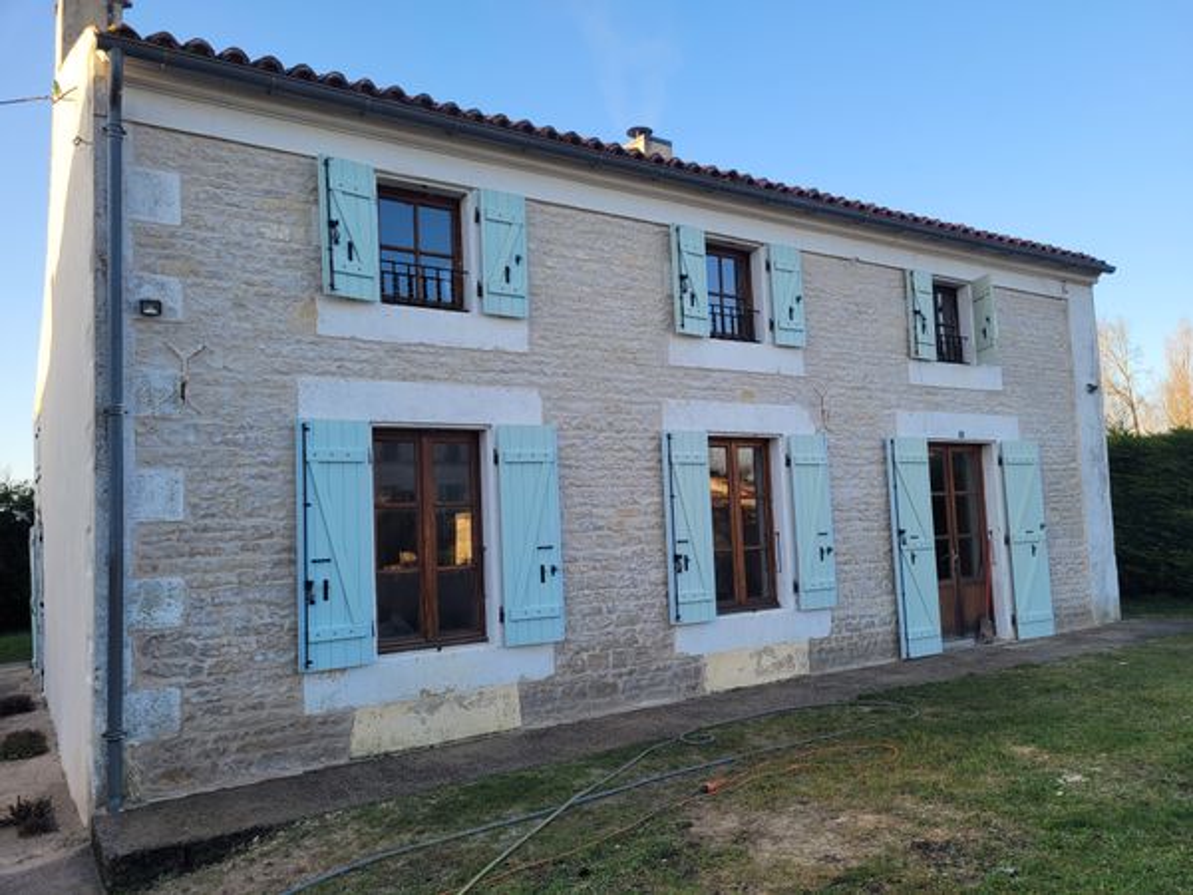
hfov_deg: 67.3
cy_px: 448
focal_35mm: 26
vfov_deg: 53.1
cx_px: 596
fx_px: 896
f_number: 1.8
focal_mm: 5.4
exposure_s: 1/434
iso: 40
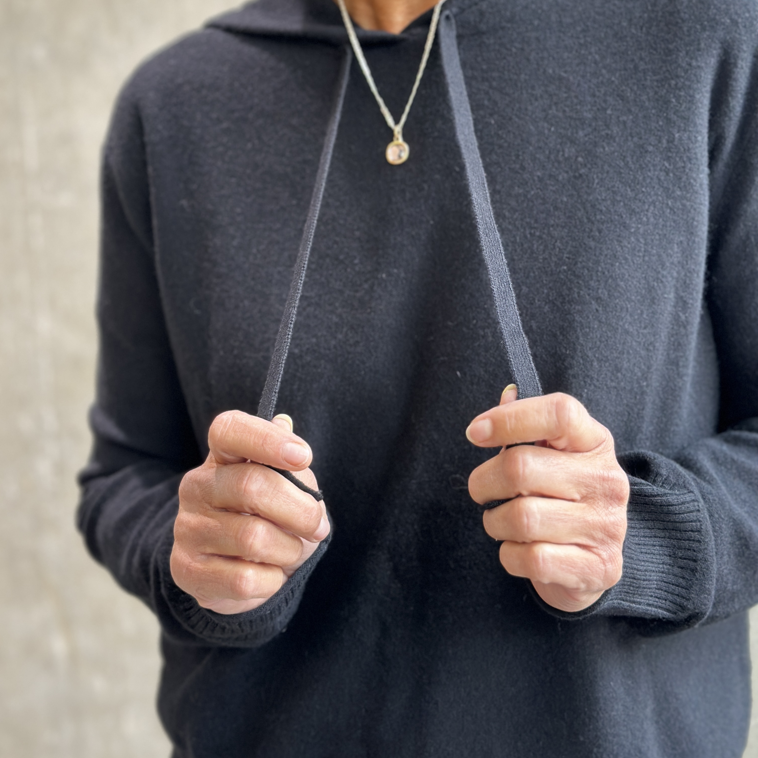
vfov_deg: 29.9
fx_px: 1412
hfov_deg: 30.0
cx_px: 377
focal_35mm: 57
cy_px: 258
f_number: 1.78
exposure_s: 1/60
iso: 160
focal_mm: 6.86
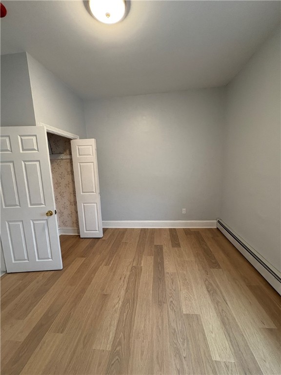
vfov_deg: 102.1
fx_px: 152
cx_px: 140
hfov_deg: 85.7
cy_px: 188
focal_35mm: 14
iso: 200
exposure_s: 1/60
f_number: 2.2
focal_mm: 2.22
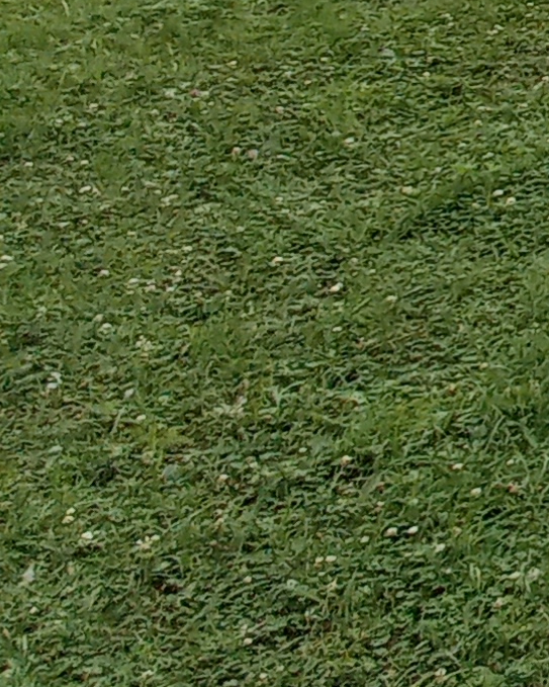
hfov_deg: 12.2
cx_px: 1569
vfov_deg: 24.3
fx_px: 1239
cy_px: -337
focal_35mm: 61
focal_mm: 1.42
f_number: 2.2
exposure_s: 1/173
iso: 40
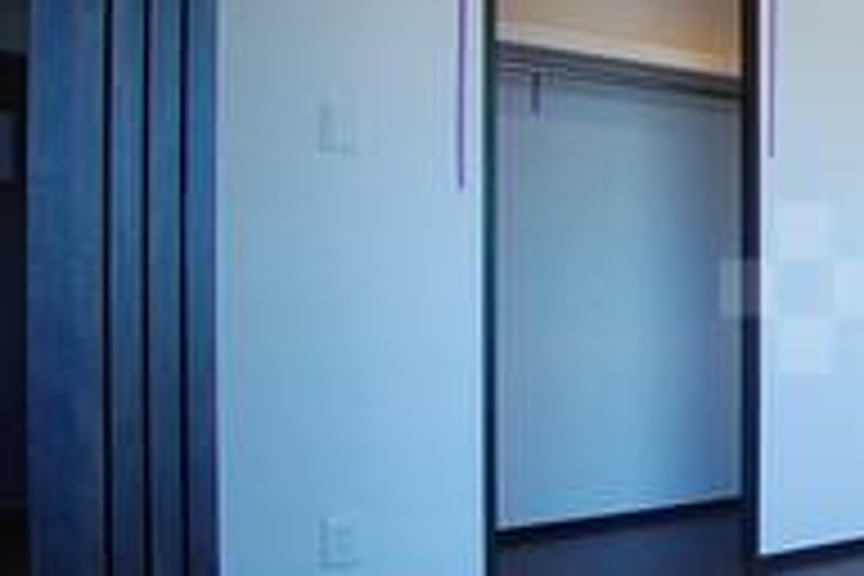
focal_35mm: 40
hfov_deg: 26.5
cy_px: 288
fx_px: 960
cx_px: 1395
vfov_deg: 33.4
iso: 200
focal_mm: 8
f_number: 4.5
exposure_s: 1/30
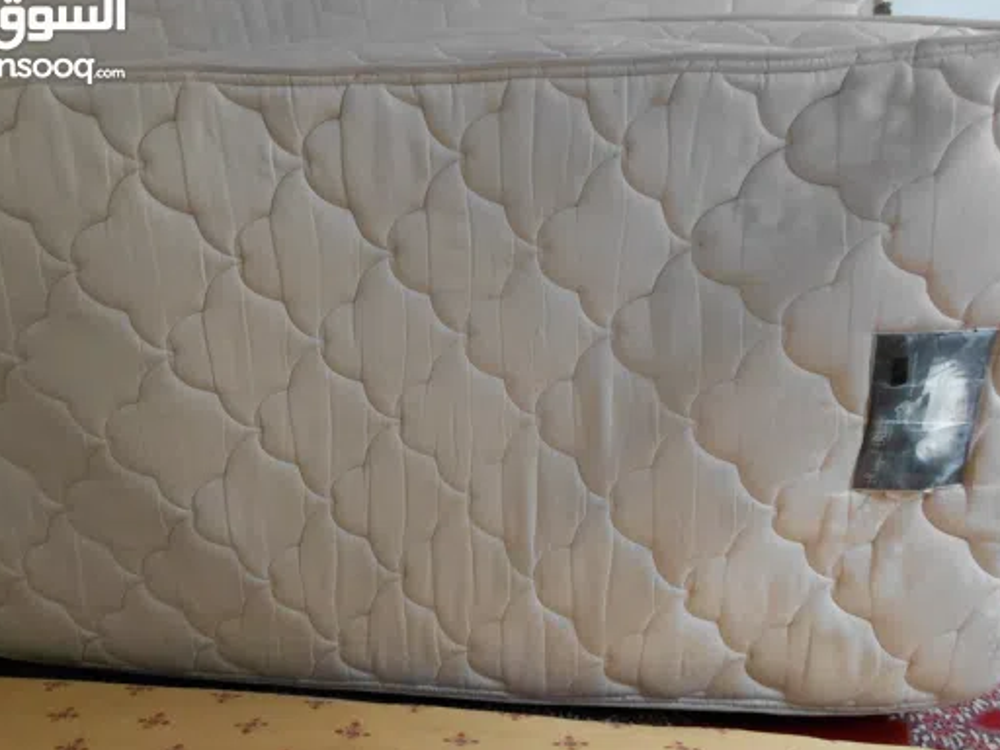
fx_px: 578
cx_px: 418
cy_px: 410
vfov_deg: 65.8
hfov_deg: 81.1
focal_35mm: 20
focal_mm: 1.64
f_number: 2.2
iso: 250
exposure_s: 1/33.3
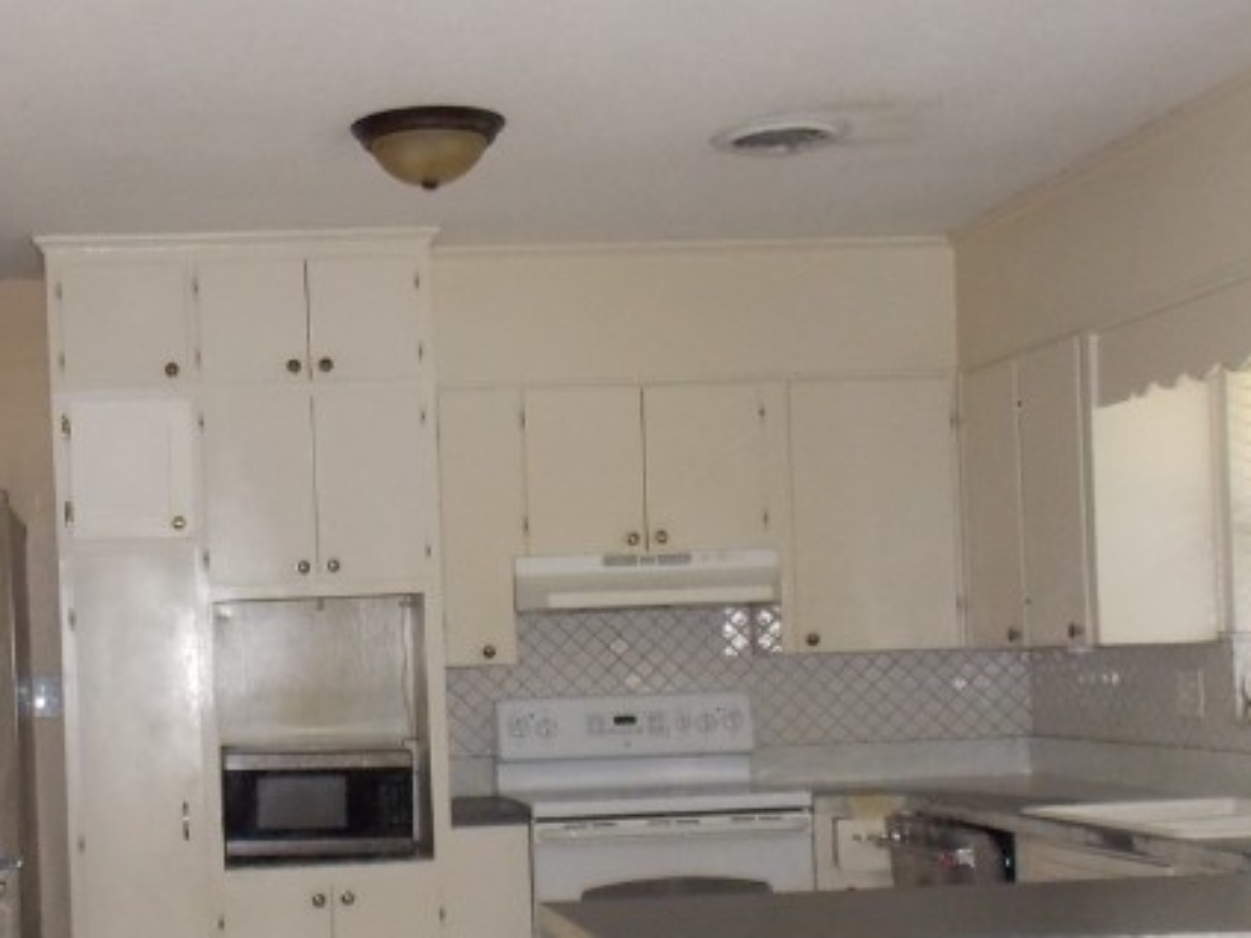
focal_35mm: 58
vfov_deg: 25.0
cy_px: 678
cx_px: 301
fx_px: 2096
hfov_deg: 32.6
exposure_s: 1/30
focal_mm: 4.3
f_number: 3.1
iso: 200
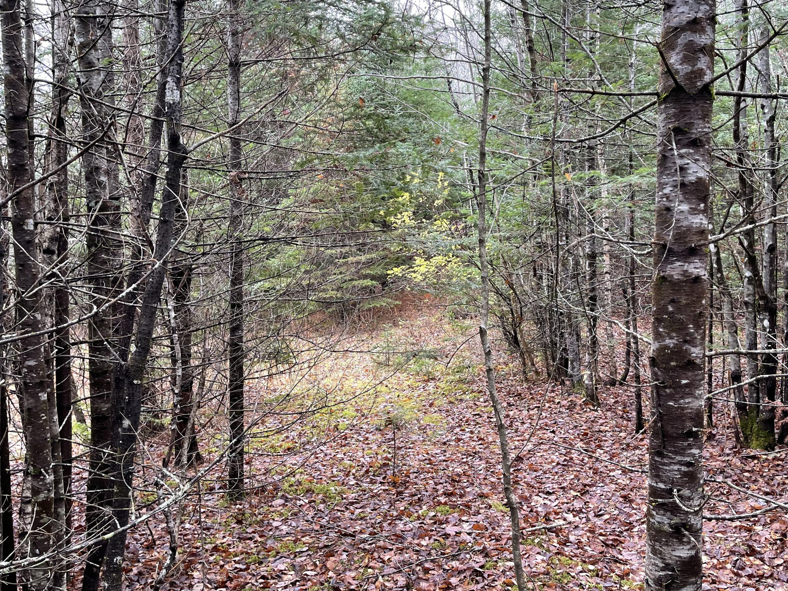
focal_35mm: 30
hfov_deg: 59.8
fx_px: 683
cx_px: 438
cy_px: 286
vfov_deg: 46.8
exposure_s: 1/121
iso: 125
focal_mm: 5.1
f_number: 1.6
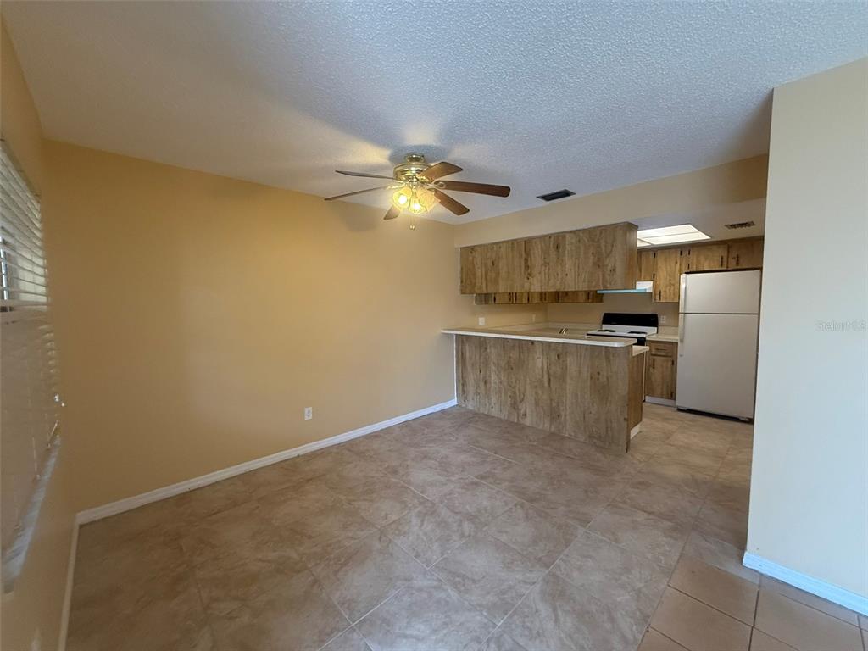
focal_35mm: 14
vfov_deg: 85.7
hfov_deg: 102.1
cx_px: 434
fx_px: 351
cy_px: 326
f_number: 2.2
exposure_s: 1/120
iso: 400
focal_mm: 2.22
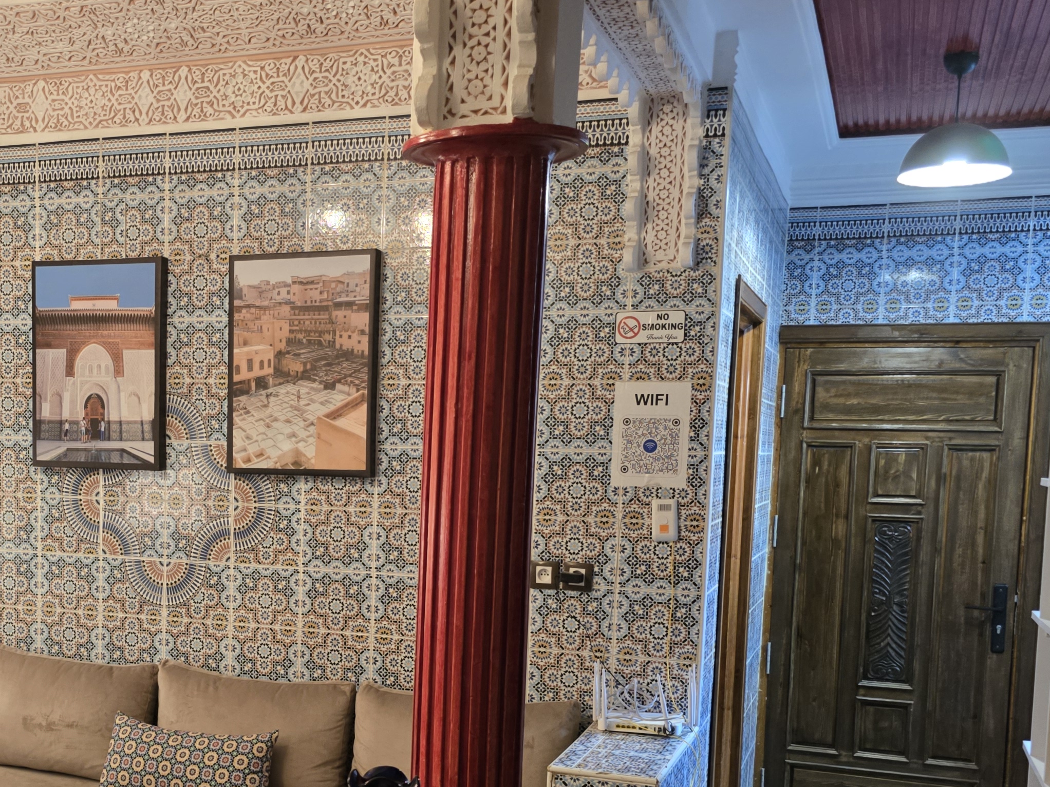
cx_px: 288
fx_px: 1365
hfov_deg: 41.1
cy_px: 572
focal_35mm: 45
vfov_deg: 31.7
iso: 640
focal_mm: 6.3
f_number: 1.7
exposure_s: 1/100
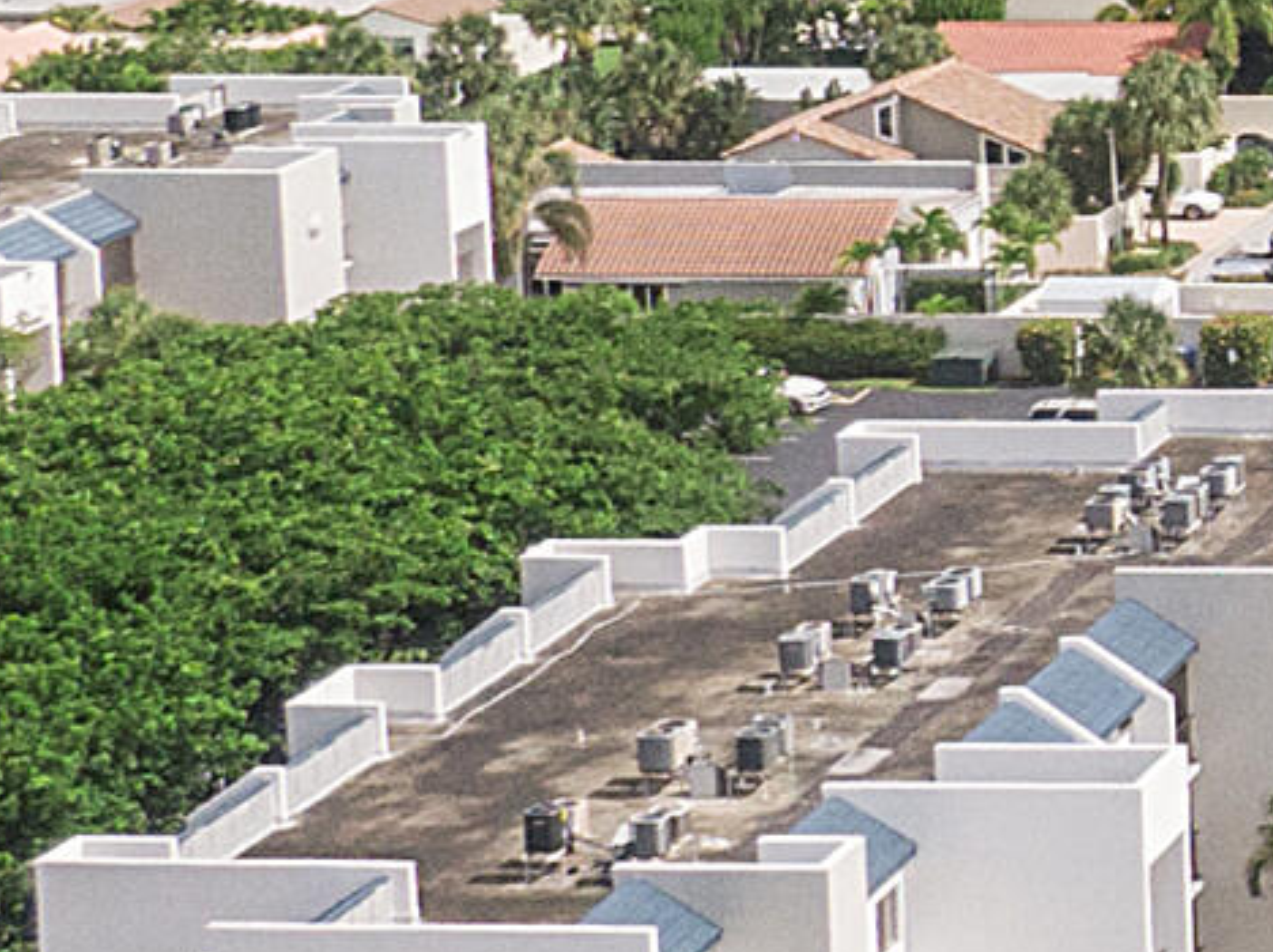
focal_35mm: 154
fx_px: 5658
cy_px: -218
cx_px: 2845
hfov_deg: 11.2
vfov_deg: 9.5
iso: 100
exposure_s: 1/1600
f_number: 2.8
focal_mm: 4.39
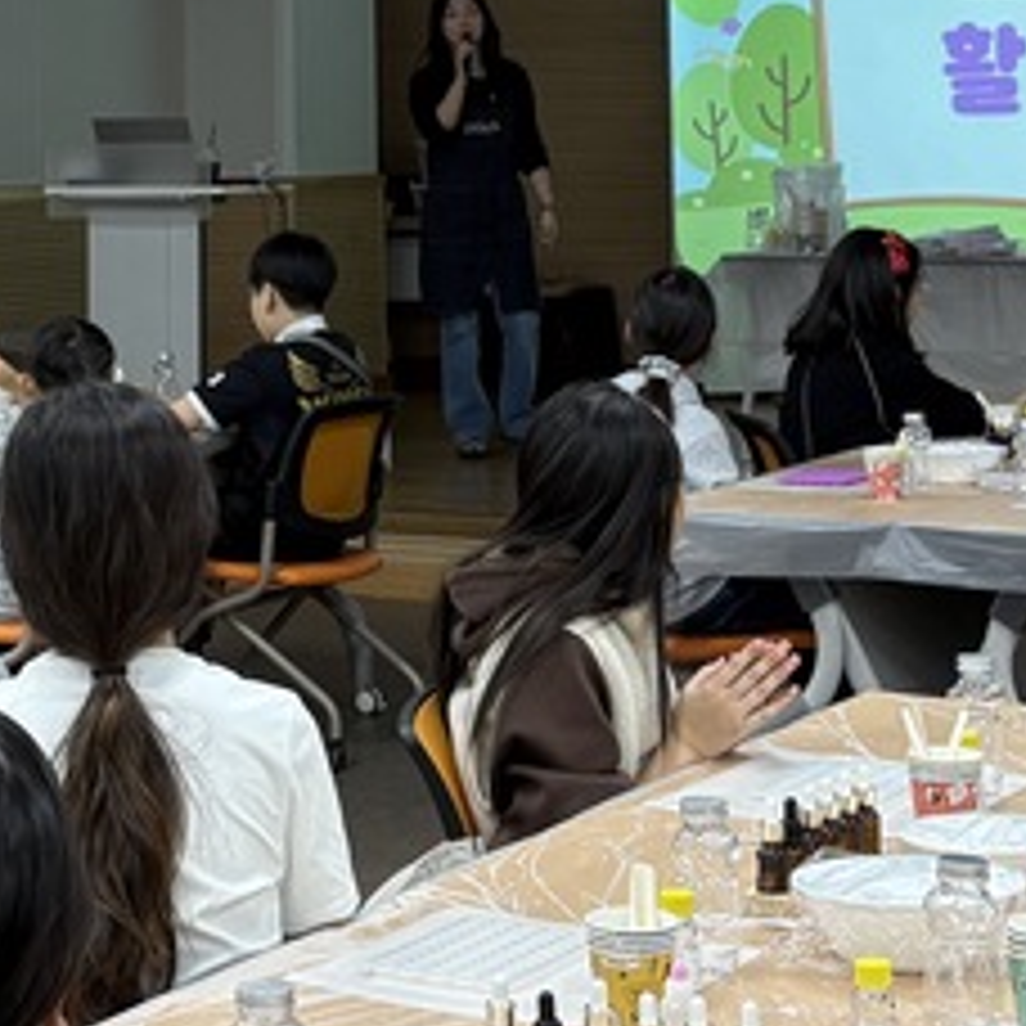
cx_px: 351
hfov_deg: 17.2
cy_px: -14
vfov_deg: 16.8
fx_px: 3387
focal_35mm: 101
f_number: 1.6
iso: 80
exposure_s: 1/60
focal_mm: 5.96
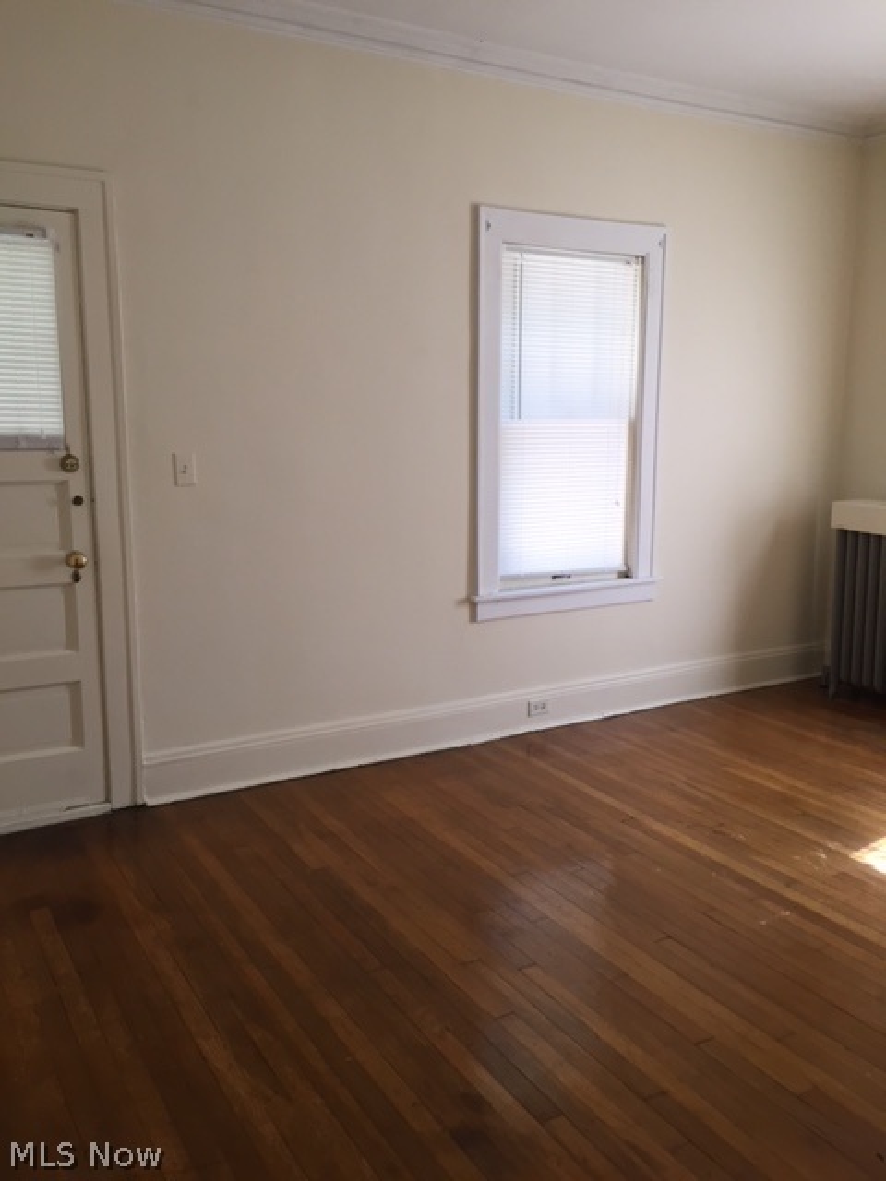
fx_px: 990
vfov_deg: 61.7
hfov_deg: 48.2
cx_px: 443
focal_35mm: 29
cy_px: 590
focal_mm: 4.15
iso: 32
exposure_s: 1/30
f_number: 2.2
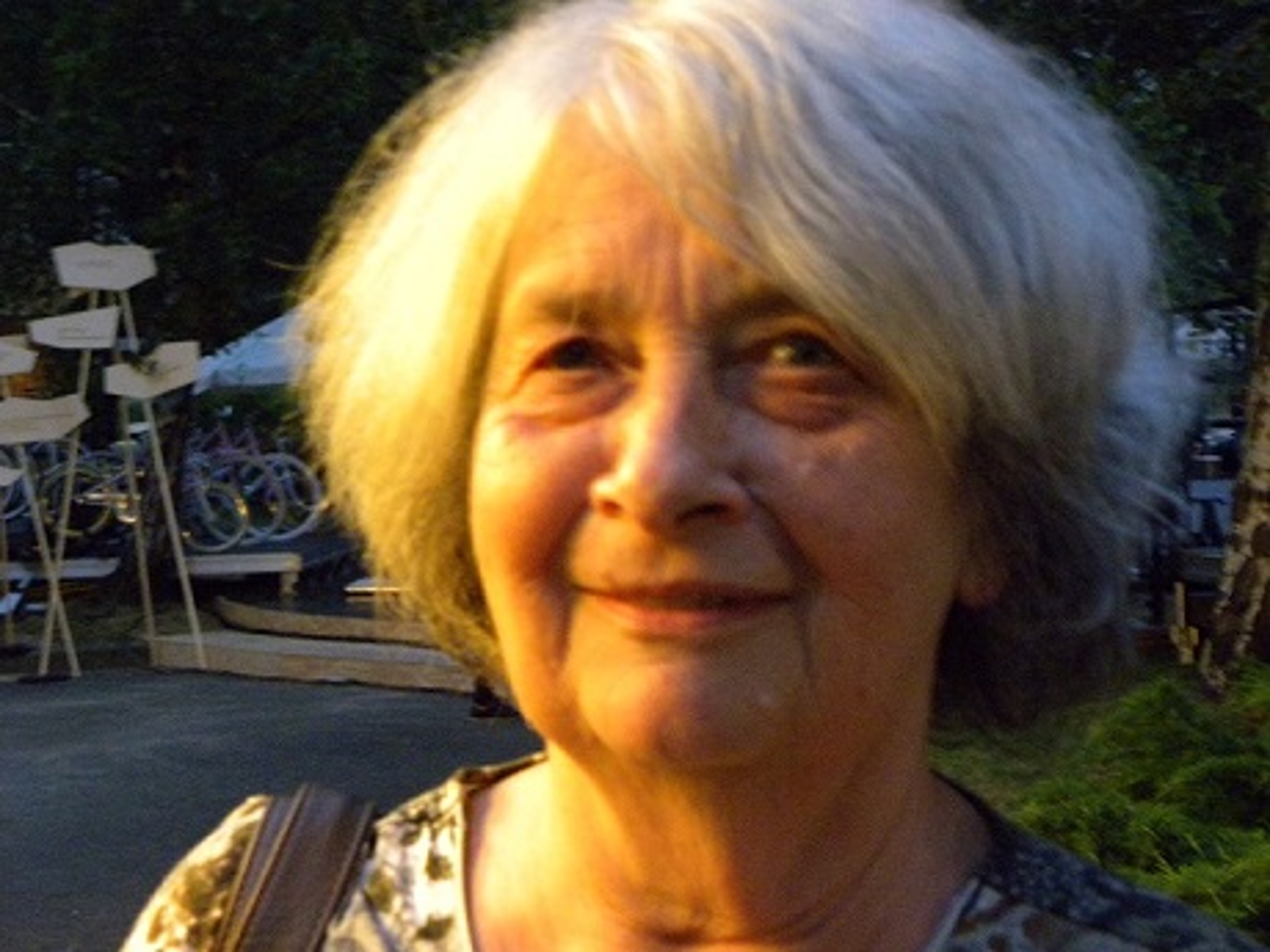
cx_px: 635
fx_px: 2421
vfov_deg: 22.3
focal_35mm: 66
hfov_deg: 29.4
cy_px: 476
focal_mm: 11.8
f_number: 3.5
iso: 670
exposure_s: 1/9.5
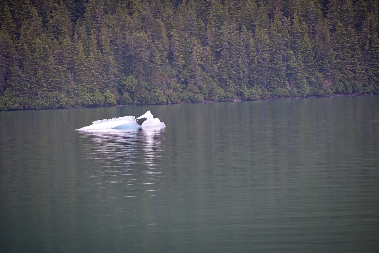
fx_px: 3159
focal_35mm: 300
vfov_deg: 4.6
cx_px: 190
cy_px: 126
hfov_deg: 6.9
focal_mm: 300
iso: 800
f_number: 5.6
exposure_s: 1/640
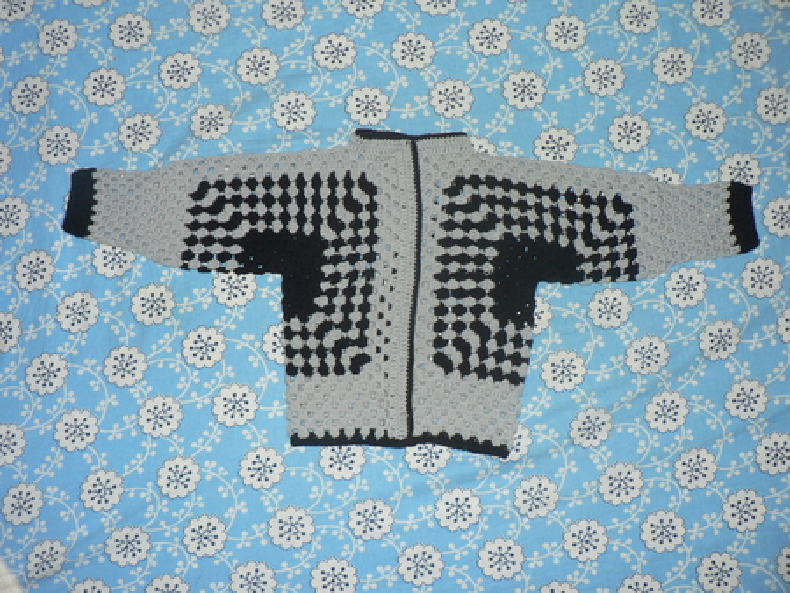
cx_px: 395
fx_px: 822
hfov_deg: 51.3
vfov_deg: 39.7
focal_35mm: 36
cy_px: 296
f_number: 2.8
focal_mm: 6
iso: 100
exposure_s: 1/60
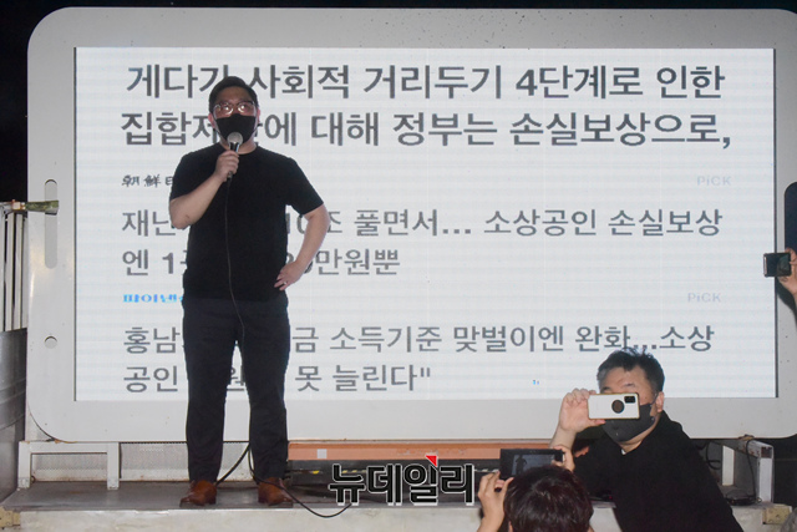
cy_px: 266
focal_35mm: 92
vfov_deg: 14.9
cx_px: 398
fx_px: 2037
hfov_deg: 22.1
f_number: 32
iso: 10000
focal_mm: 92
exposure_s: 1/200
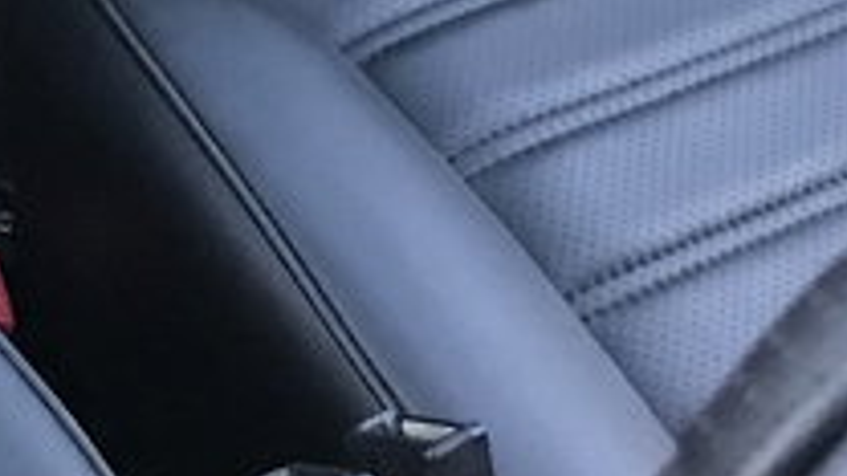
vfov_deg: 7.7
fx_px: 3369
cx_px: -513
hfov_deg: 13.3
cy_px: -492
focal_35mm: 150
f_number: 1.8
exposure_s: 1/15
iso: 100
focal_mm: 3.99
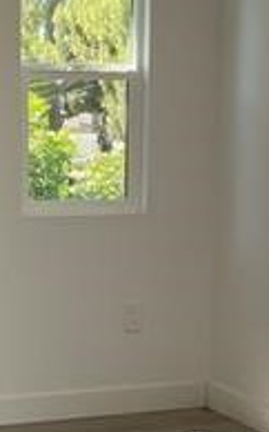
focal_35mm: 109
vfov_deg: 19.0
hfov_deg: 12.0
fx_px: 1280
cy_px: 321
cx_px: 104
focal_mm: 4.2
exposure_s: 1/181
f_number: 1.6
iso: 32
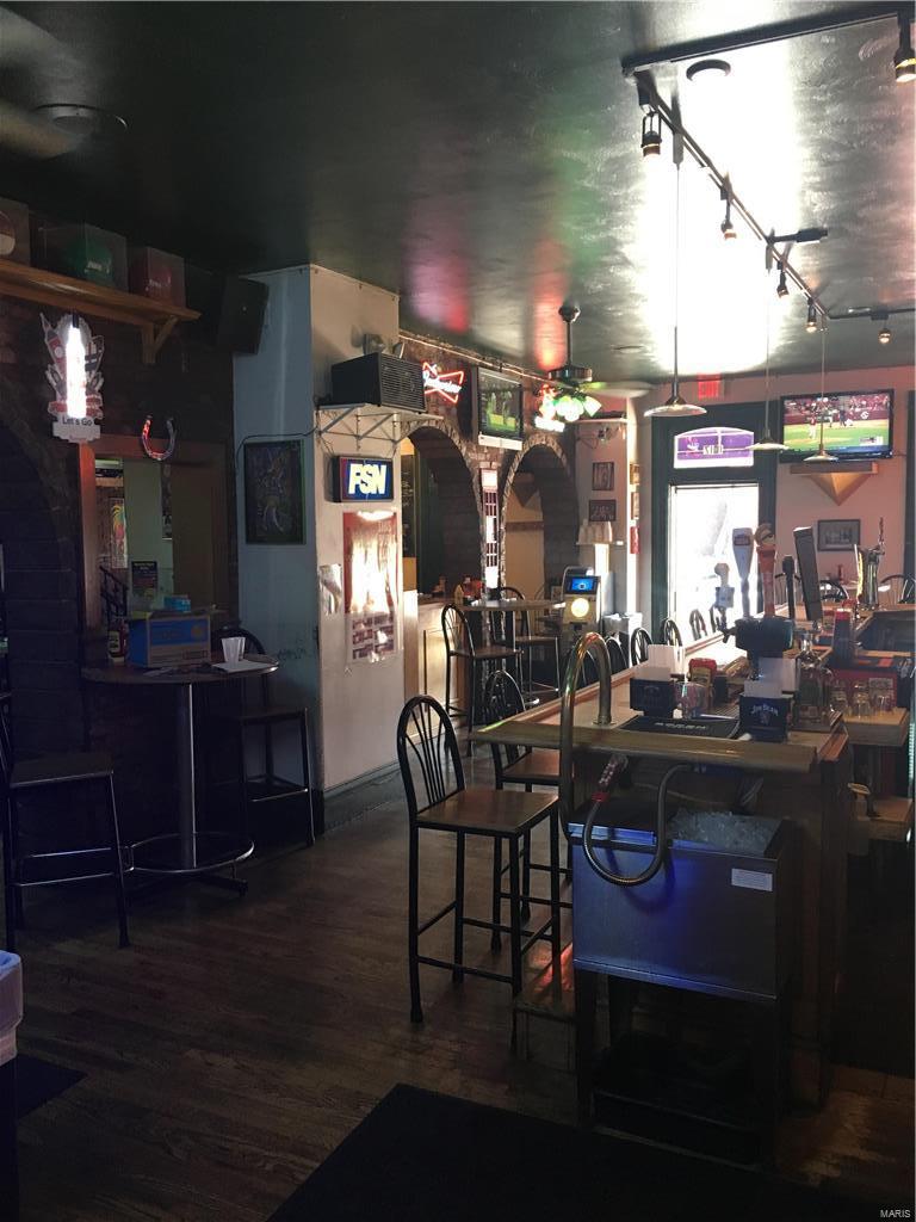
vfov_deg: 61.7
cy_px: 611
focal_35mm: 29
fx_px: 1023
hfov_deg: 48.2
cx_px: 458
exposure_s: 1/24
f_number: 2.2
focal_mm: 4.15
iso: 200
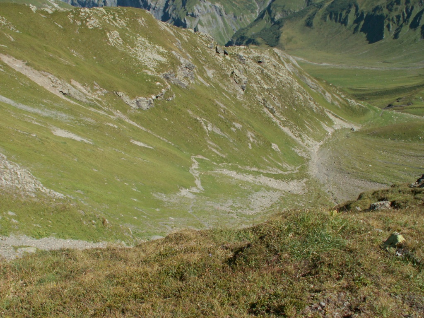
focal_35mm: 35
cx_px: 212
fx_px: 429
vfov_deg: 40.7
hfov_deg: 52.6
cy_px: 159
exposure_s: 1/500
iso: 50
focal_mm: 5.86
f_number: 4
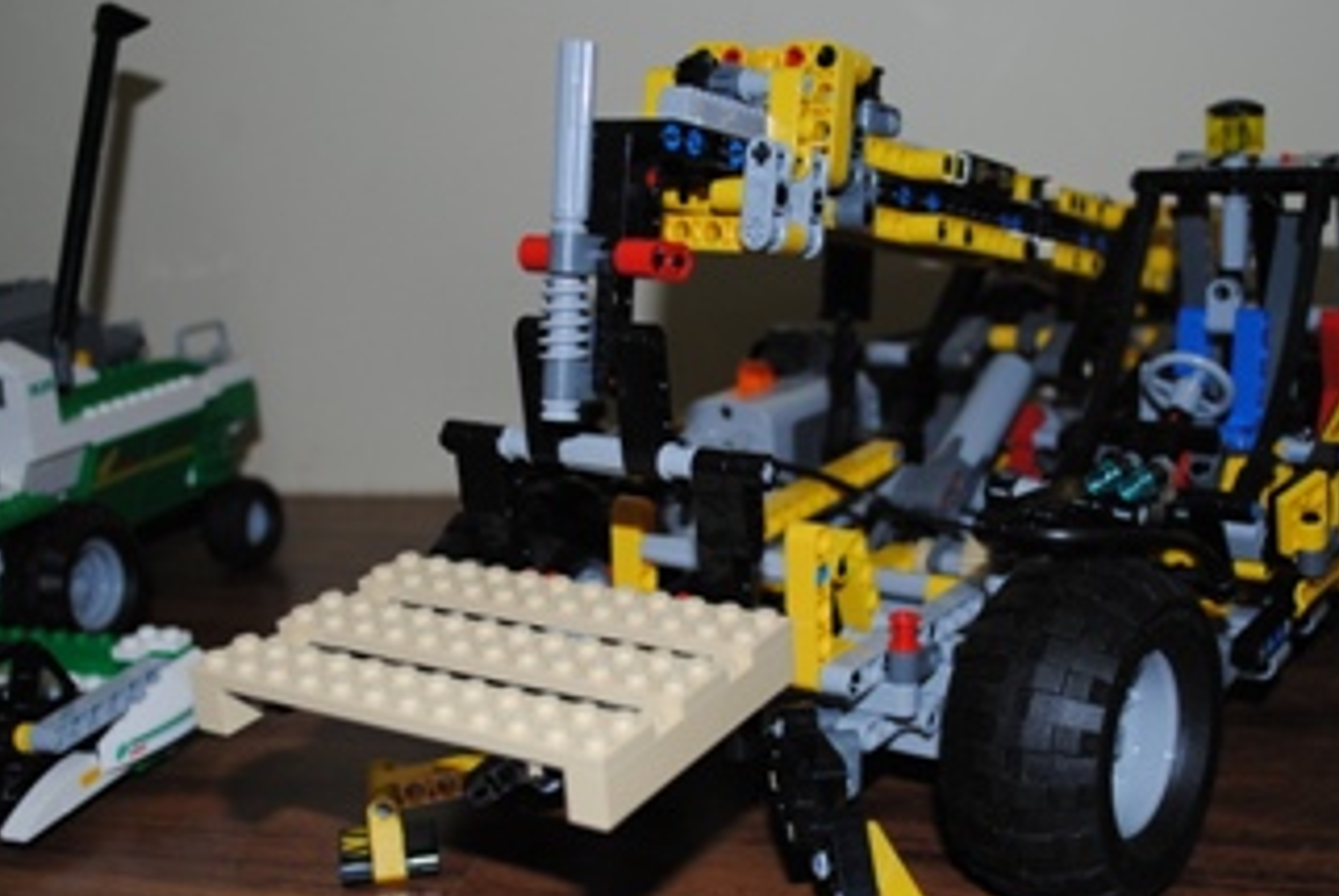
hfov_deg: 42.6
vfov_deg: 29.2
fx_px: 1713
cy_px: 575
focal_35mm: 46
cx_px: 747
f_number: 4
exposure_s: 1/60
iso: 200
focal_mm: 22
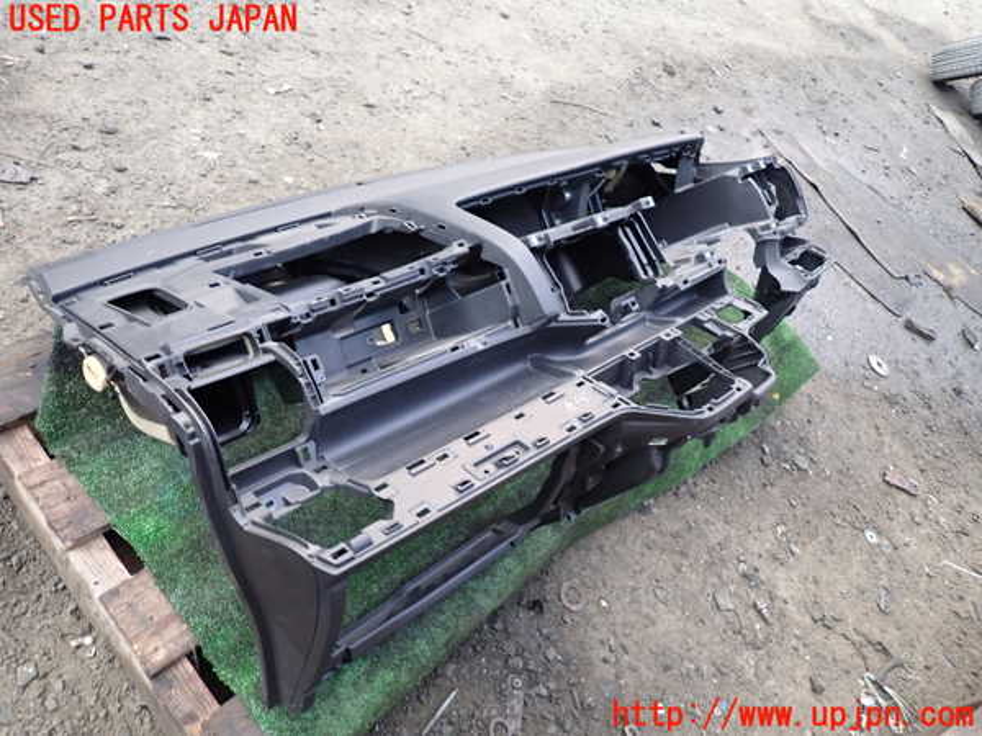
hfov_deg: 69.4
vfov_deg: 54.9
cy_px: 368
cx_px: 491
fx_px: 709
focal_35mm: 25
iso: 250
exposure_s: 1/30
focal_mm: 4.5
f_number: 2
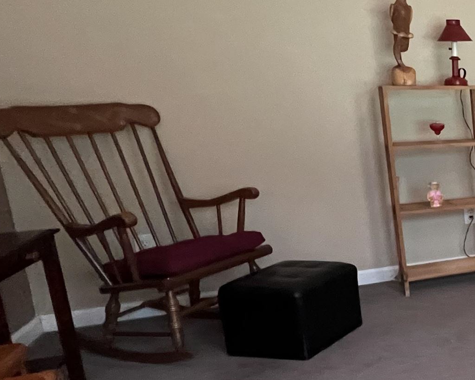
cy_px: 212
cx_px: 660
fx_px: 534
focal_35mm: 38
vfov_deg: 39.1
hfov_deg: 31.9
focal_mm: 1.57
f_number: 1.8
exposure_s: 1/60
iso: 640
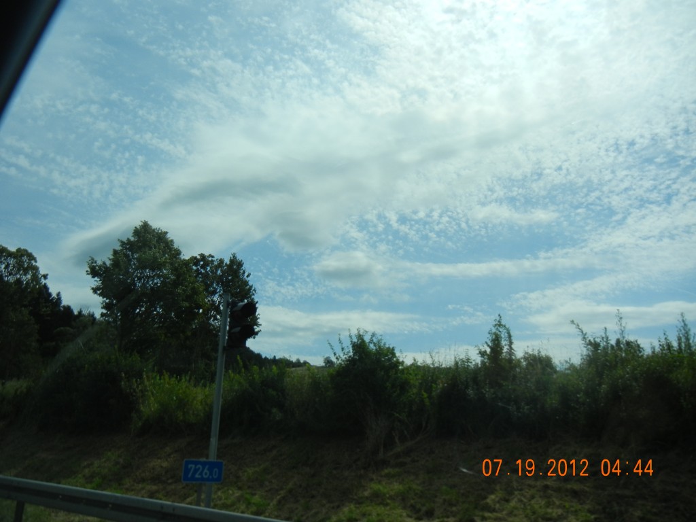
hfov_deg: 60.0
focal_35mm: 30
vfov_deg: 46.8
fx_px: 603
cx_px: 348
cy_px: 261
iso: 160
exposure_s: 1/1052
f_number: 7
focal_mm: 5.4
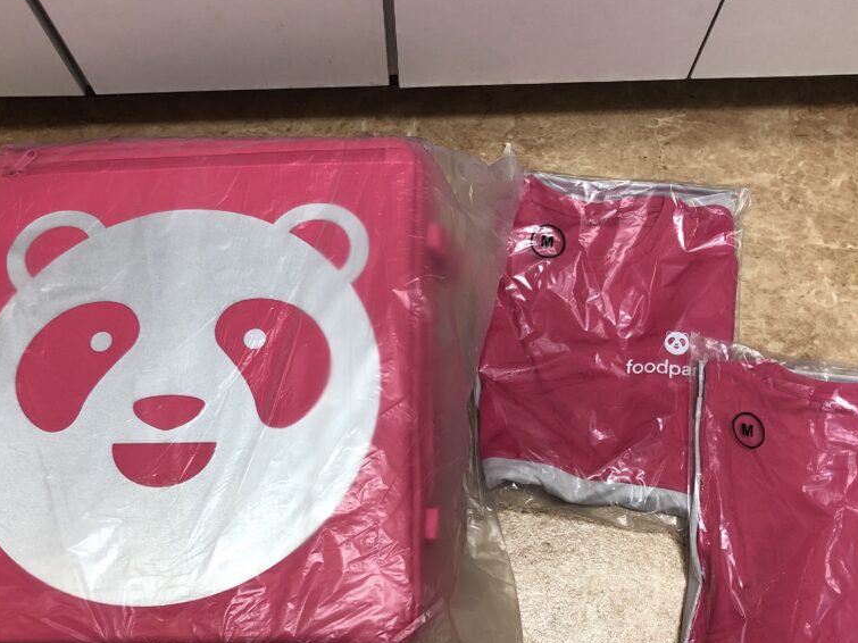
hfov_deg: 49.0
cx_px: 451
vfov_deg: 37.4
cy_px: 410
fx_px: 942
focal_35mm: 38
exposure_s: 1/20
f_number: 1.8
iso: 40
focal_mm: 3.99
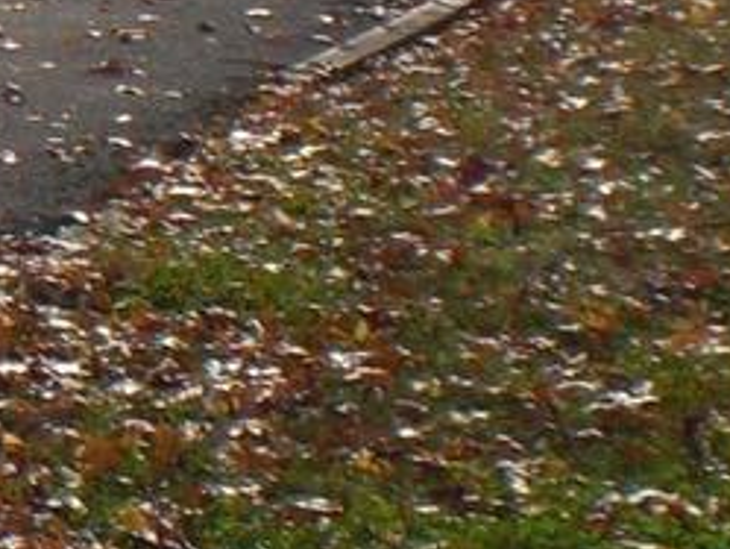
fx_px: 4642
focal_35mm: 220
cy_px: -232
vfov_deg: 6.7
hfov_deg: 8.1
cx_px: -1158
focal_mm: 6.3
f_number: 5.6
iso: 64
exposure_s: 1/500
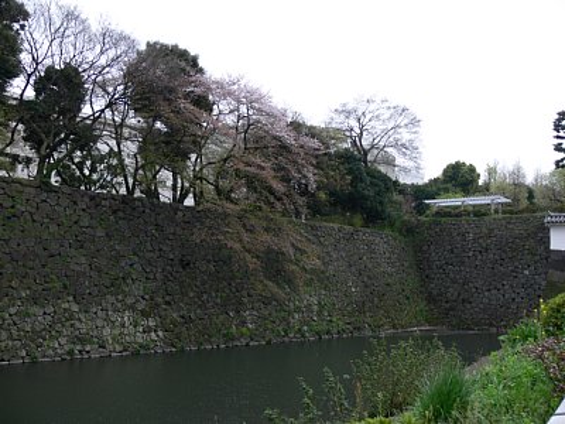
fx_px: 571
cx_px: 282
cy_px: 212
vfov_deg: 40.7
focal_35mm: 35
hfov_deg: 52.6
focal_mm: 7.4
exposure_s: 1/50
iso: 80
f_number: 2.8
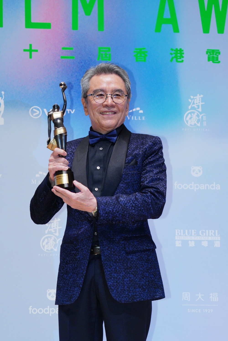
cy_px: 170
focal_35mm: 159
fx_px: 1508
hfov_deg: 8.6
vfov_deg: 12.9
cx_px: 114
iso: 1600
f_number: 5.6
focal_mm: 106
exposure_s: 1/160
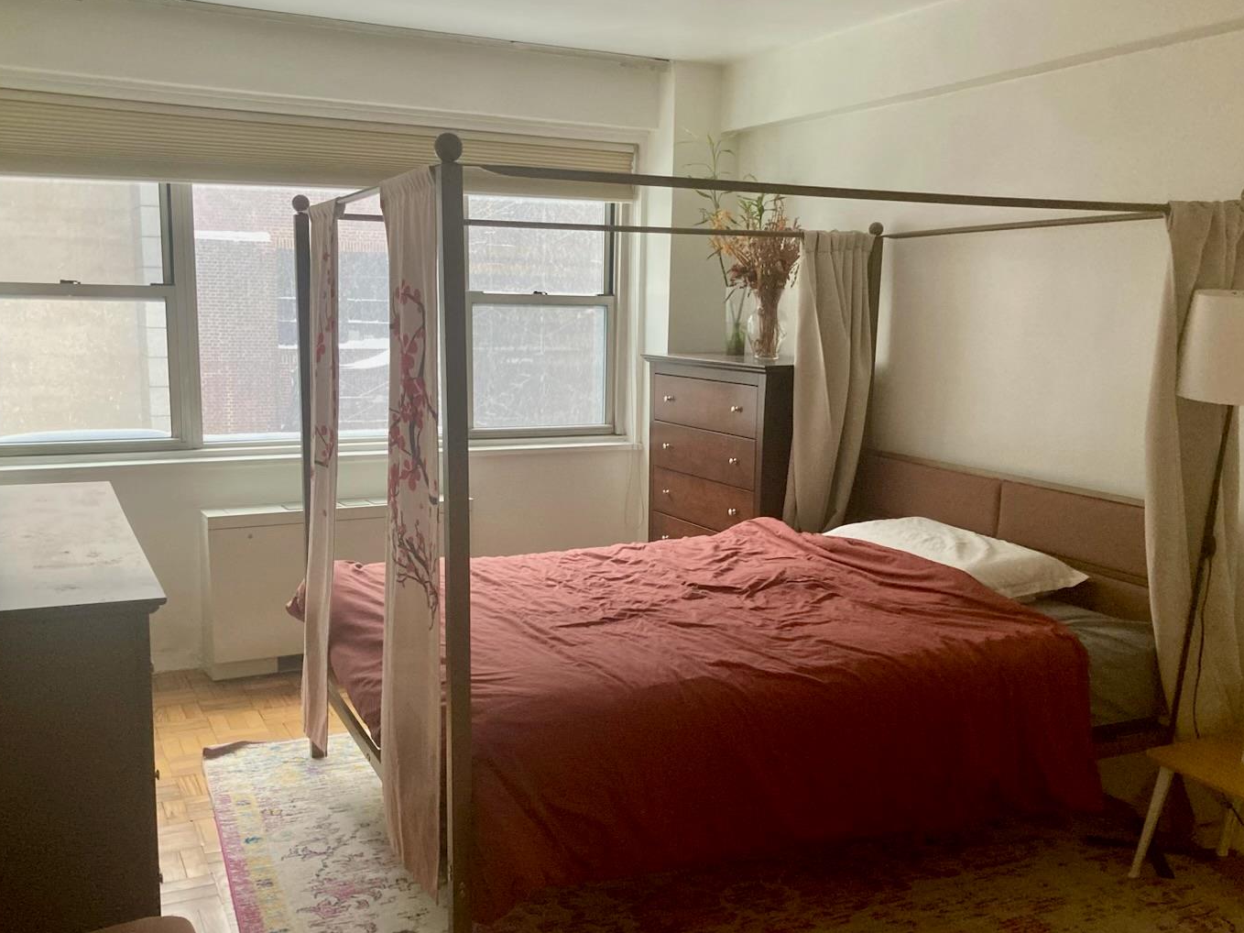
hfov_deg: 55.4
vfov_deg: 42.9
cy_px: 516
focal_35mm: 33
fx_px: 1186
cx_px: 618
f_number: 1.8
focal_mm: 3.99
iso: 320
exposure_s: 1/60
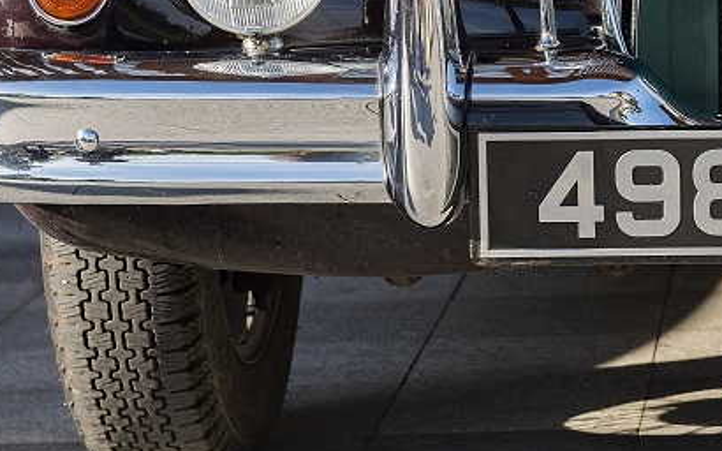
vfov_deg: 7.6
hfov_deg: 12.1
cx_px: 799
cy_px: -102
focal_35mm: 170
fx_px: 3344
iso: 500
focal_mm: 58
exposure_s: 1/500
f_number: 5.6
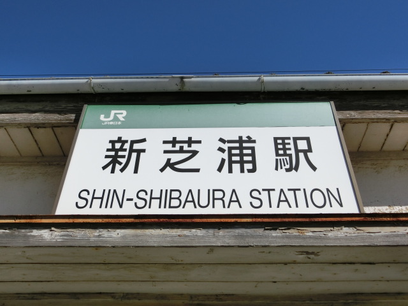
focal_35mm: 34
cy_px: 153
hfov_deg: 54.0
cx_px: 204
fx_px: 401
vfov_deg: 41.8
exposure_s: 1/400
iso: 80
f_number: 7.8
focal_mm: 6
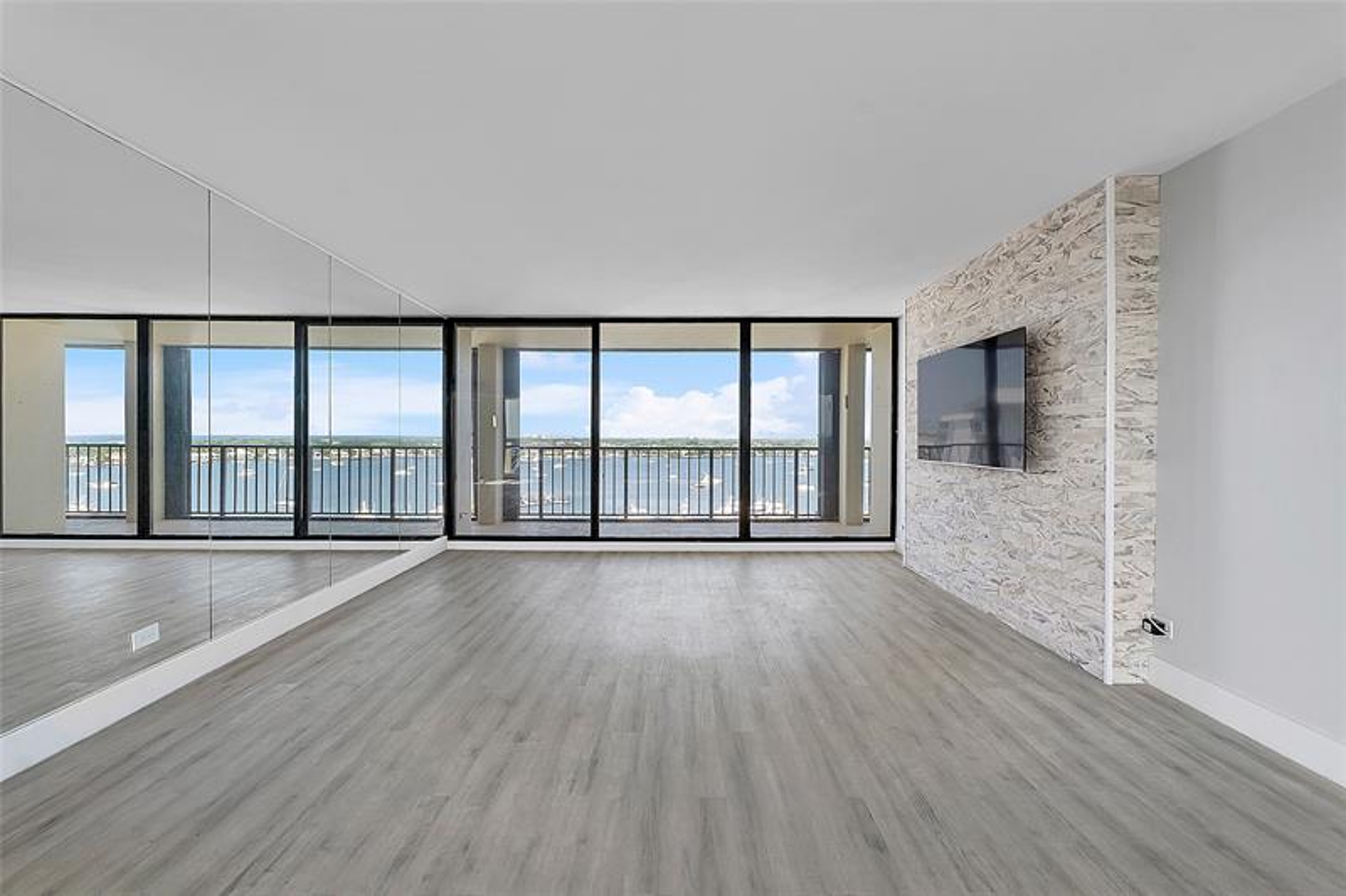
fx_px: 561
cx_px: 673
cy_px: 448
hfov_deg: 100.4
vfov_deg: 77.3
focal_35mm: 15
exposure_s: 1/200
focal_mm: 10
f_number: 10
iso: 250
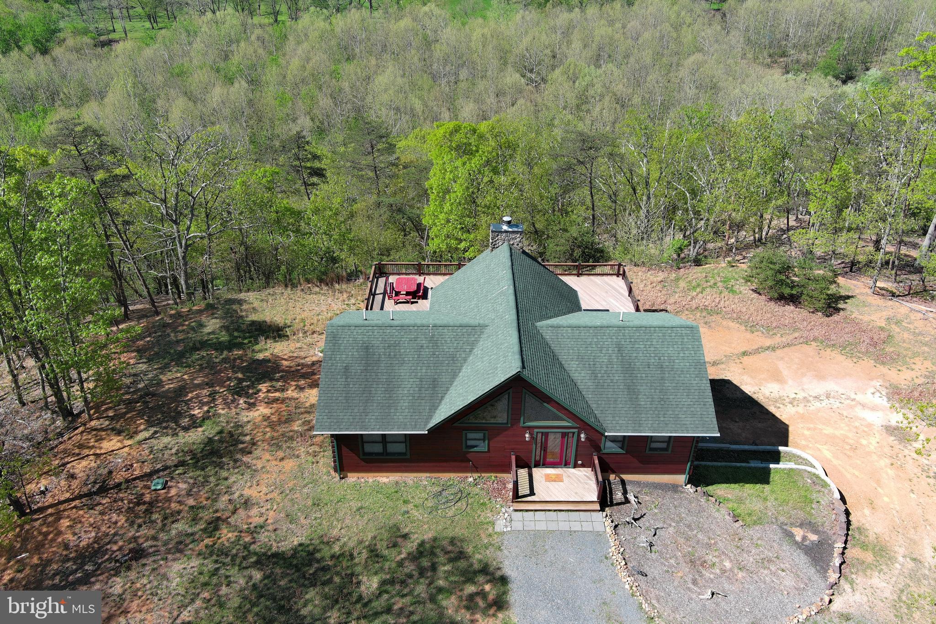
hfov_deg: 63.7
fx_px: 754
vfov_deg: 45.0
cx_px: 468
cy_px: 312
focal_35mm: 29
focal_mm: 10.57
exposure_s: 1/678
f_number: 2.8
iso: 100
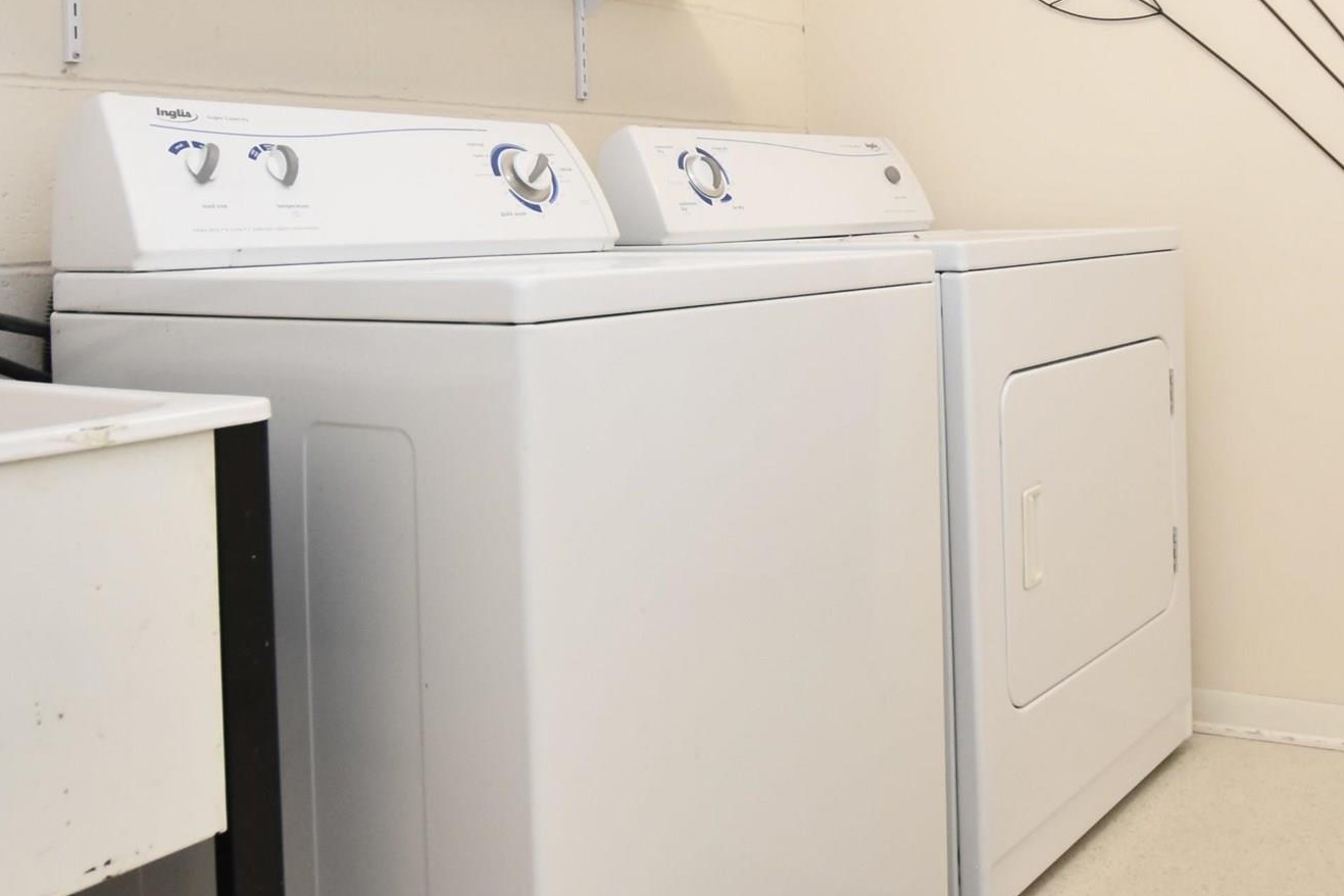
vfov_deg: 37.1
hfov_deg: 52.5
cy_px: 240
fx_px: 1307
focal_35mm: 35
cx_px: 973
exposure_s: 1/60
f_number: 3.5
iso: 1000
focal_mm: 10
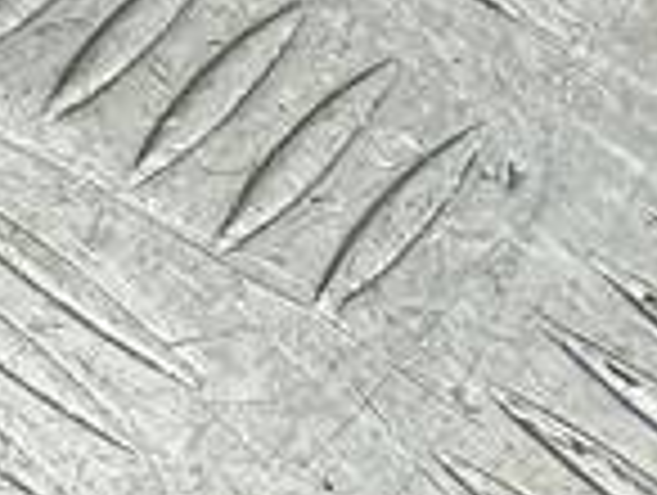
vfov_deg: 7.7
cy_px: -806
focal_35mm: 175
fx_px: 3327
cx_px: -1305
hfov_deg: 9.1
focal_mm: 4.6
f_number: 1.8
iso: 80
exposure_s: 1/50
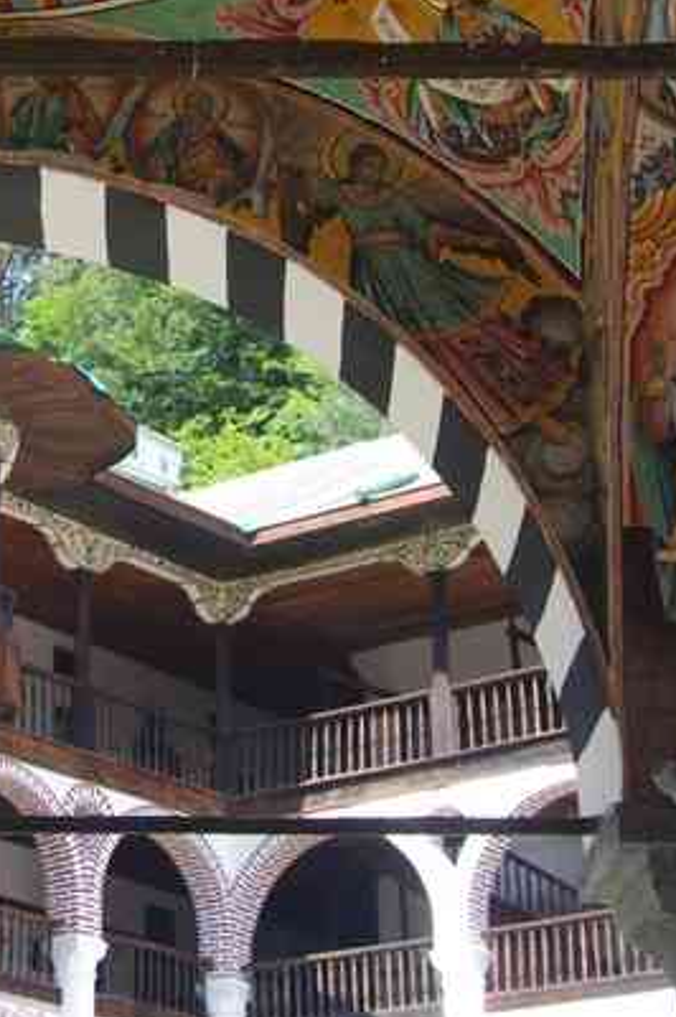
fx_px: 2846
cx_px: -36
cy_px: 309
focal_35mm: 101
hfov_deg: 13.3
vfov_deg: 20.2
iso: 200
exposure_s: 1/50
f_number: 6.3
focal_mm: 26.9
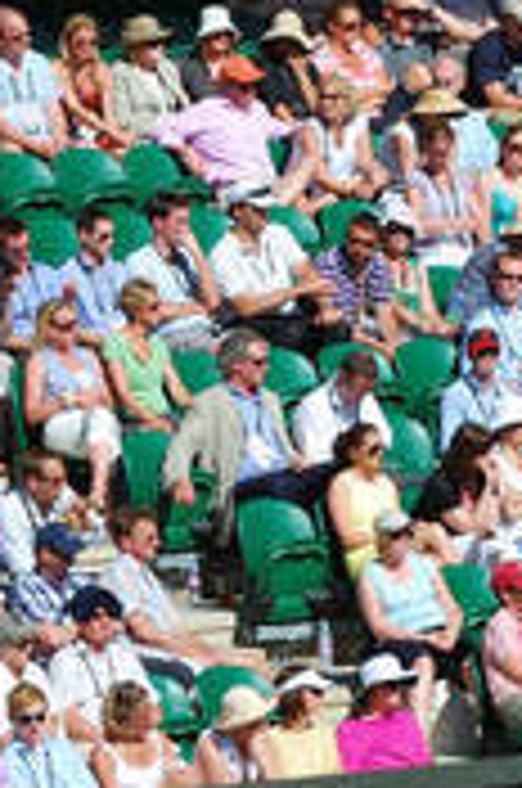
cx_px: 1264
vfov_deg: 3.4
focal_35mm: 614
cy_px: 315
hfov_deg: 2.2
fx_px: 13407
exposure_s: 1/200
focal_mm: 102
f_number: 9
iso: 100
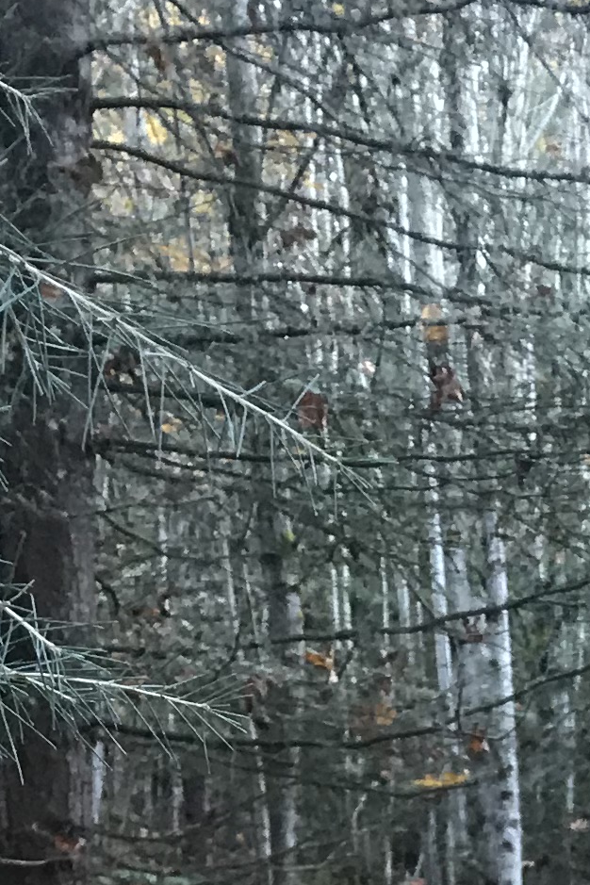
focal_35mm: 125
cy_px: 1525
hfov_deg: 10.8
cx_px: 686
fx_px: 3073
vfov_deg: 14.6
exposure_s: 1/24
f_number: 1.8
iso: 32
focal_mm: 3.99
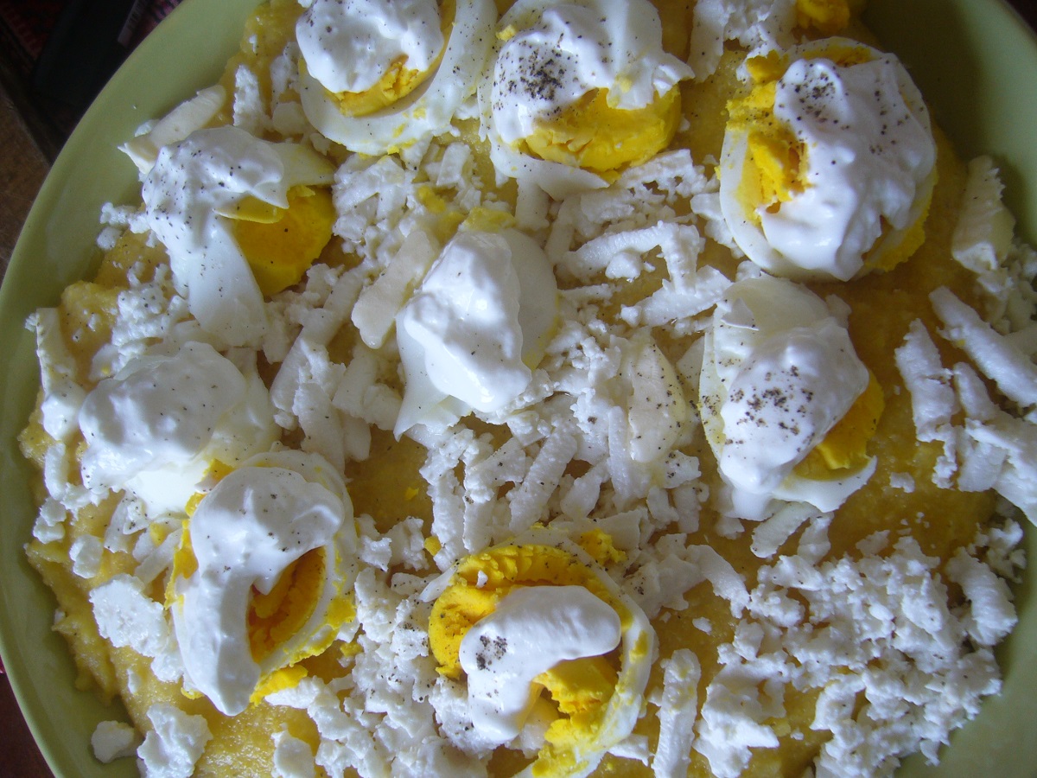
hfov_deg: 52.6
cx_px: 518
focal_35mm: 35
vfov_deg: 40.7
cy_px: 389
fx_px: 1049
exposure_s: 1/40
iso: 80
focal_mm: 5.8
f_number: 2.8
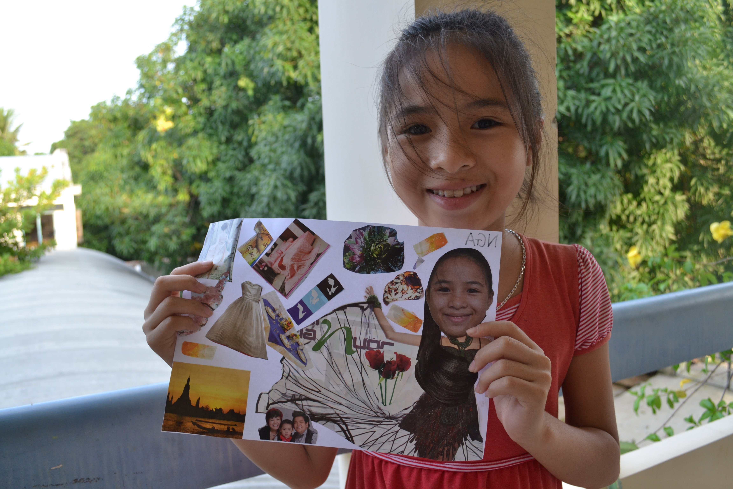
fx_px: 611
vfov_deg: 43.6
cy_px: 244
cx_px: 366
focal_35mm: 30
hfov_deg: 61.9
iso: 250
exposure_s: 1/125
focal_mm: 20
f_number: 5.6
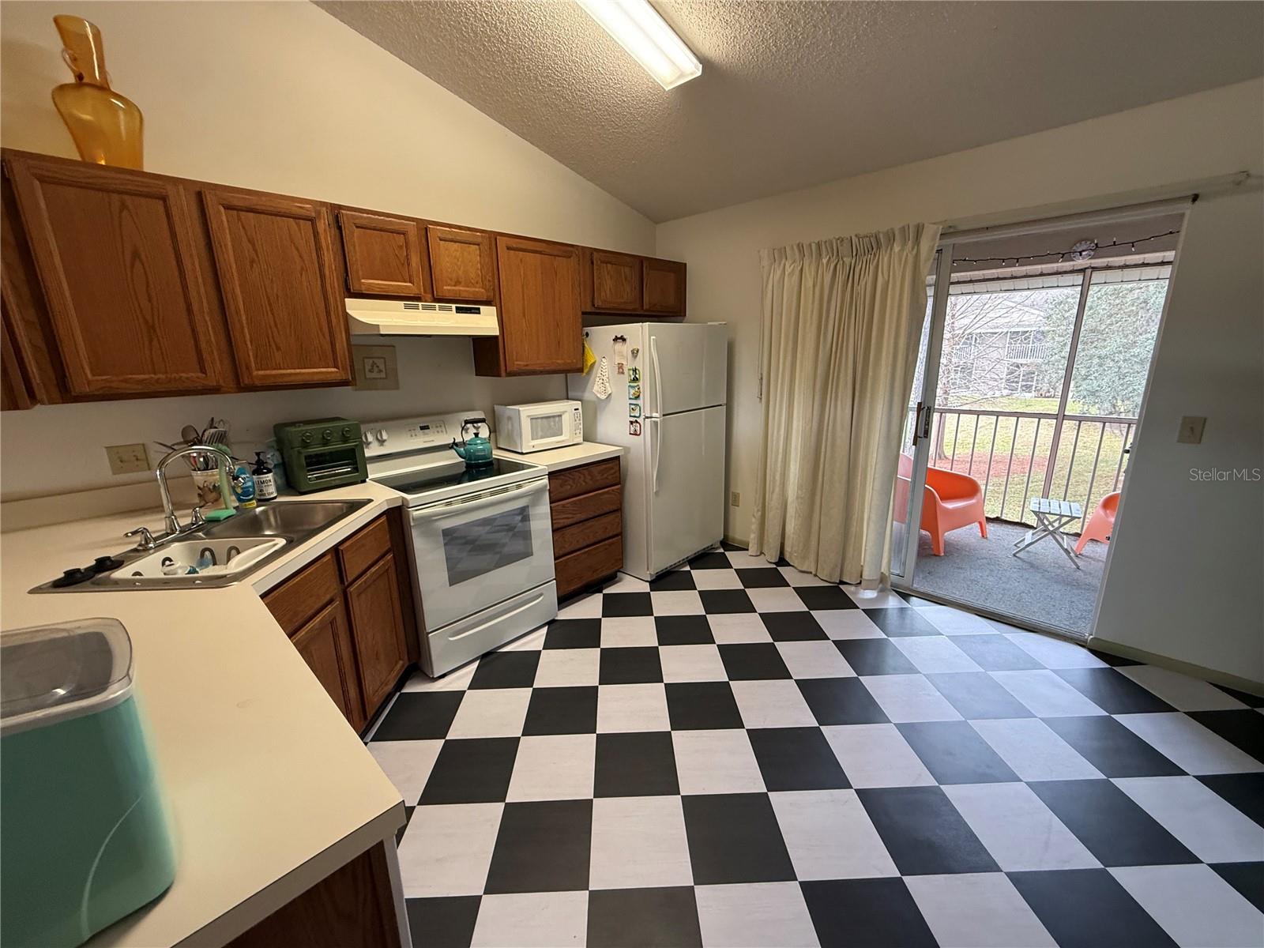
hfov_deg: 102.1
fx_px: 511
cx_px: 632
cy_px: 474
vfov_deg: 85.7
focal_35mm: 14
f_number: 2.2
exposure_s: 1/60
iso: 250
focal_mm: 2.22
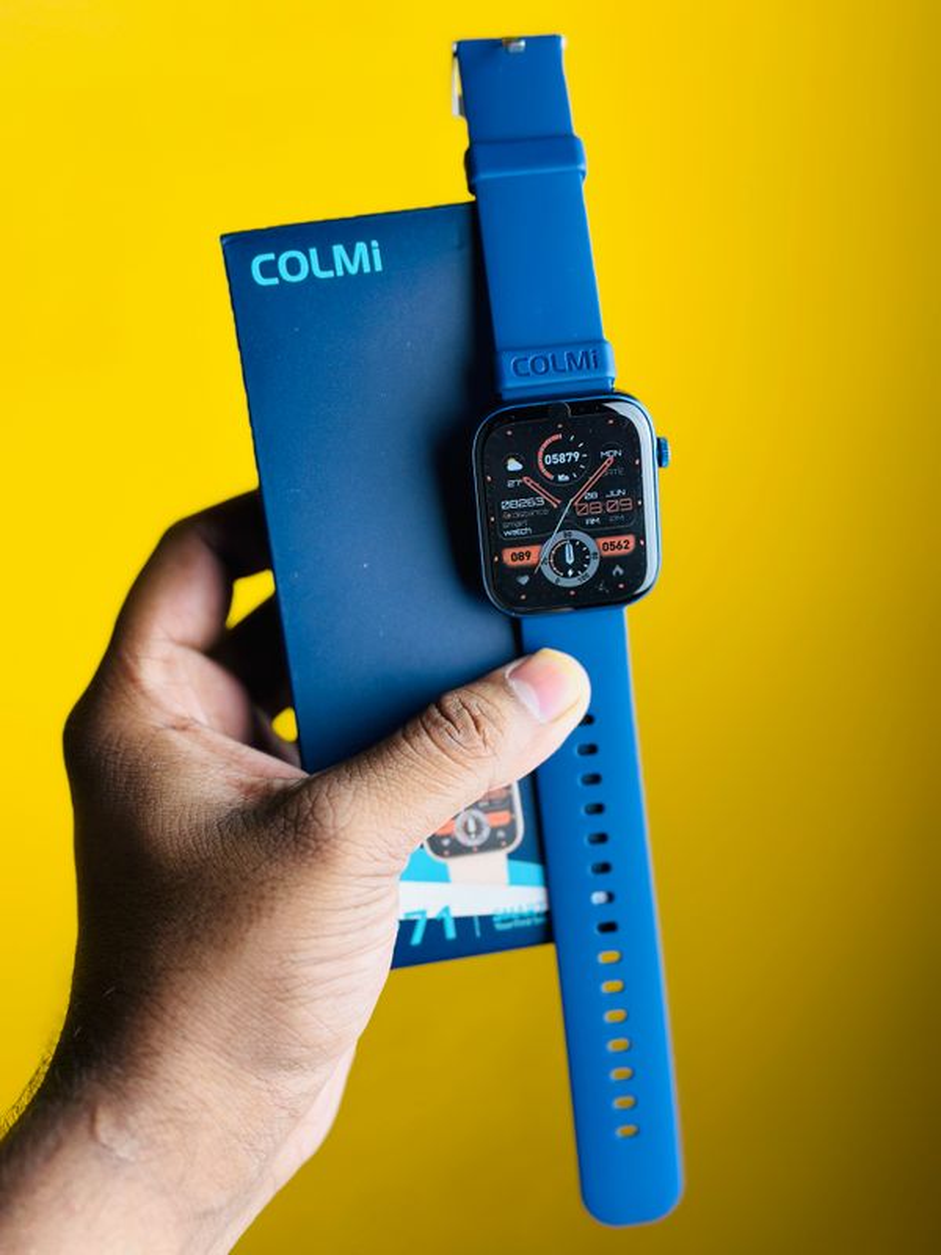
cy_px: 628
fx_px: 1740
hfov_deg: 30.3
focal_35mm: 48
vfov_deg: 39.7
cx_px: 470
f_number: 1.78
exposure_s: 1/100
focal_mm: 6.86
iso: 100
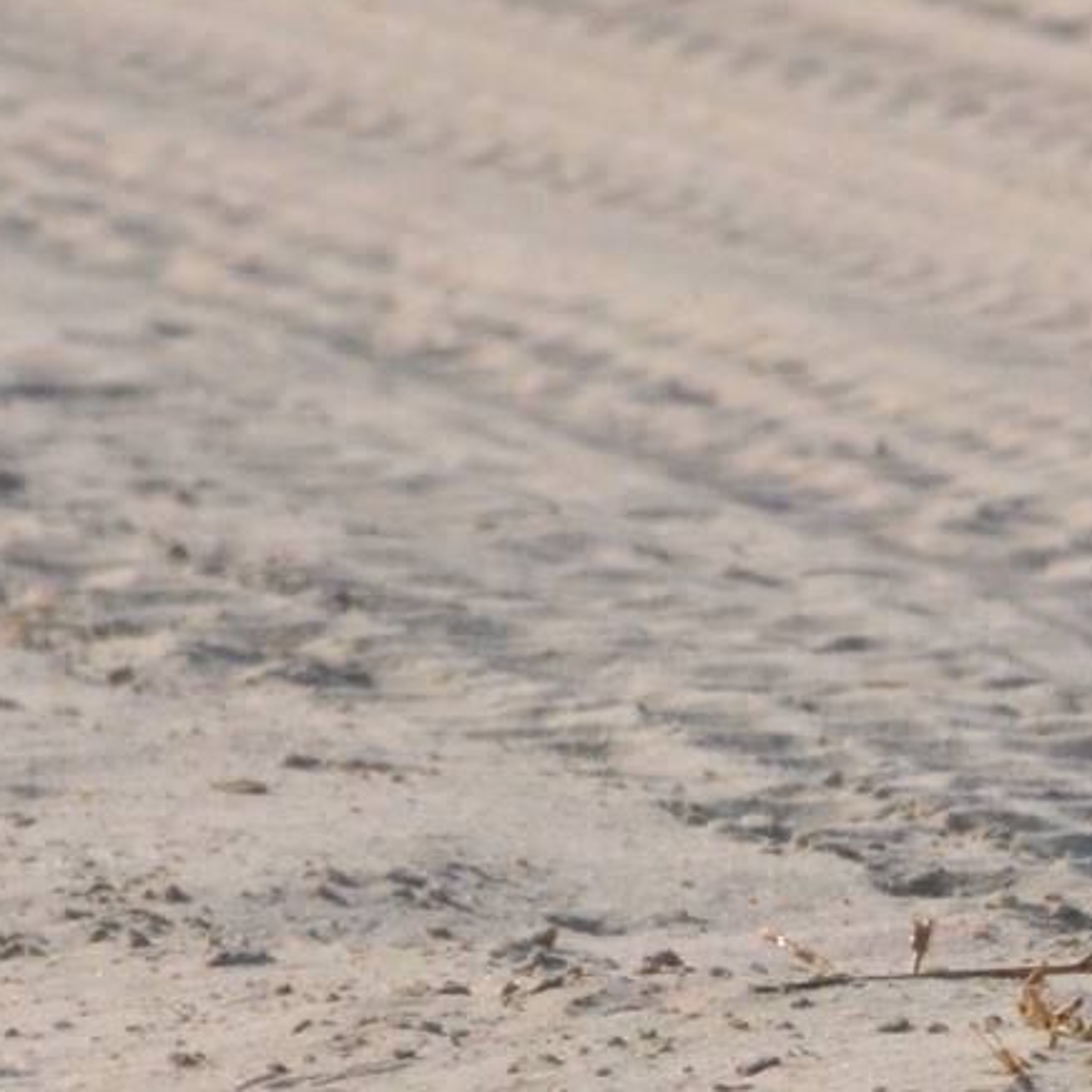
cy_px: 901
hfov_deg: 0.7
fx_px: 83551
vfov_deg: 0.7
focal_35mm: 2341
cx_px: 1270
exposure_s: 1/3200
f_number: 14
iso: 2500
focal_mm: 500
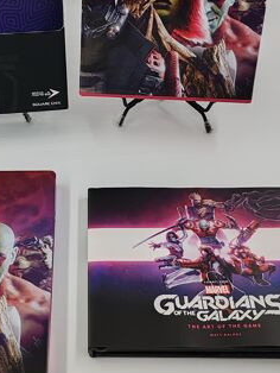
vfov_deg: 34.7
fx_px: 592
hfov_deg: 26.4
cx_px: 82
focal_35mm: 55
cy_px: 143
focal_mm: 6.12
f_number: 1.9
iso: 320
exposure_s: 1/100
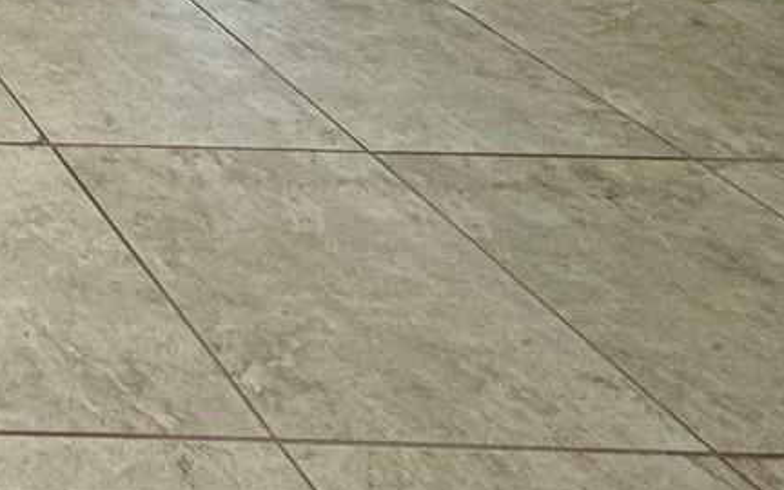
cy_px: -590
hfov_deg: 22.8
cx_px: -590
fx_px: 1175
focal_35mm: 55
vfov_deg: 15.9
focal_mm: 2.22
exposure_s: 1/120
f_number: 2.2
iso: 160
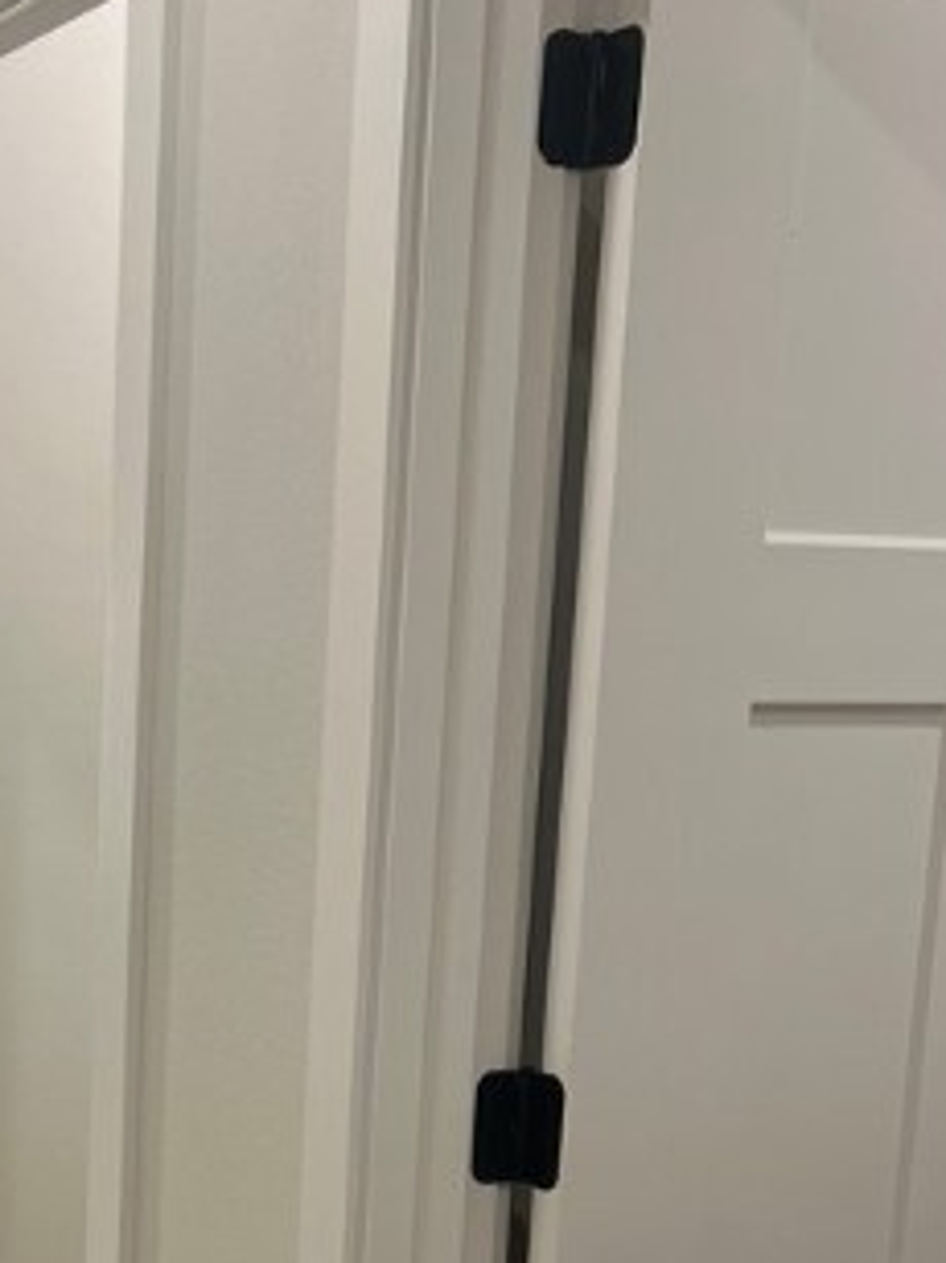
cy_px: 1164
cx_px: -115
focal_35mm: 65
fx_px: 2370
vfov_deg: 28.5
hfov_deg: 21.3
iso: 100
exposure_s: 1/120
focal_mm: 5.7
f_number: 1.5
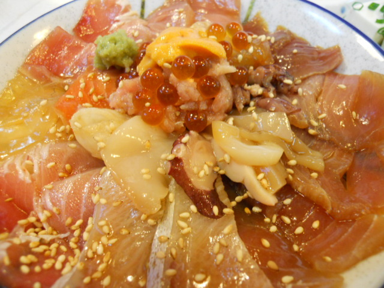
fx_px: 311
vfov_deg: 49.7
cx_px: 192
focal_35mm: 28
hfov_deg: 63.4
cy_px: 144
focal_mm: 5
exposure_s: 1/10
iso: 400
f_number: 2.7
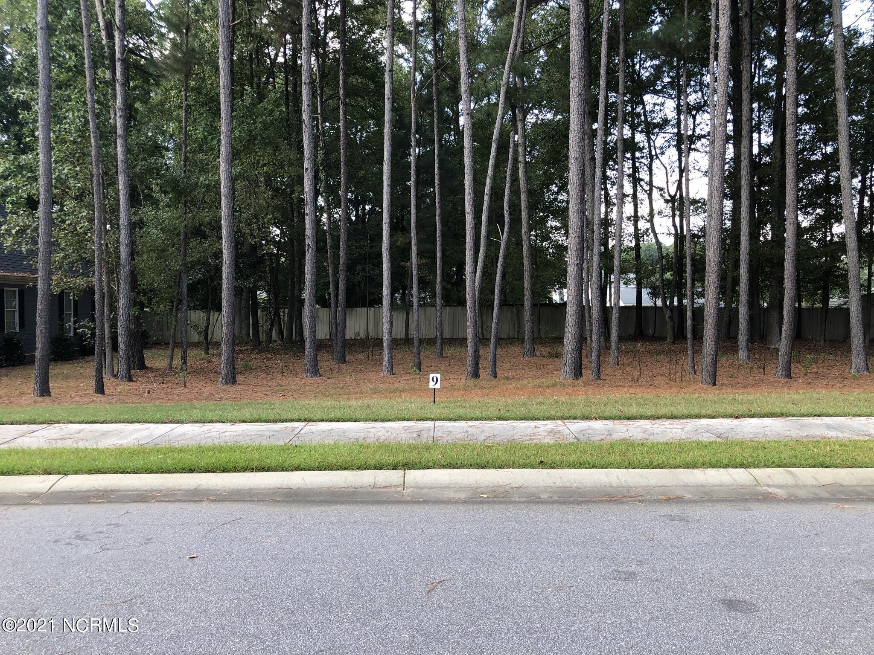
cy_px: 328
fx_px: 707
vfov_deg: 49.7
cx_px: 437
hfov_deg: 63.4
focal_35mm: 28
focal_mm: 4
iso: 25
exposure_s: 1/120
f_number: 1.8
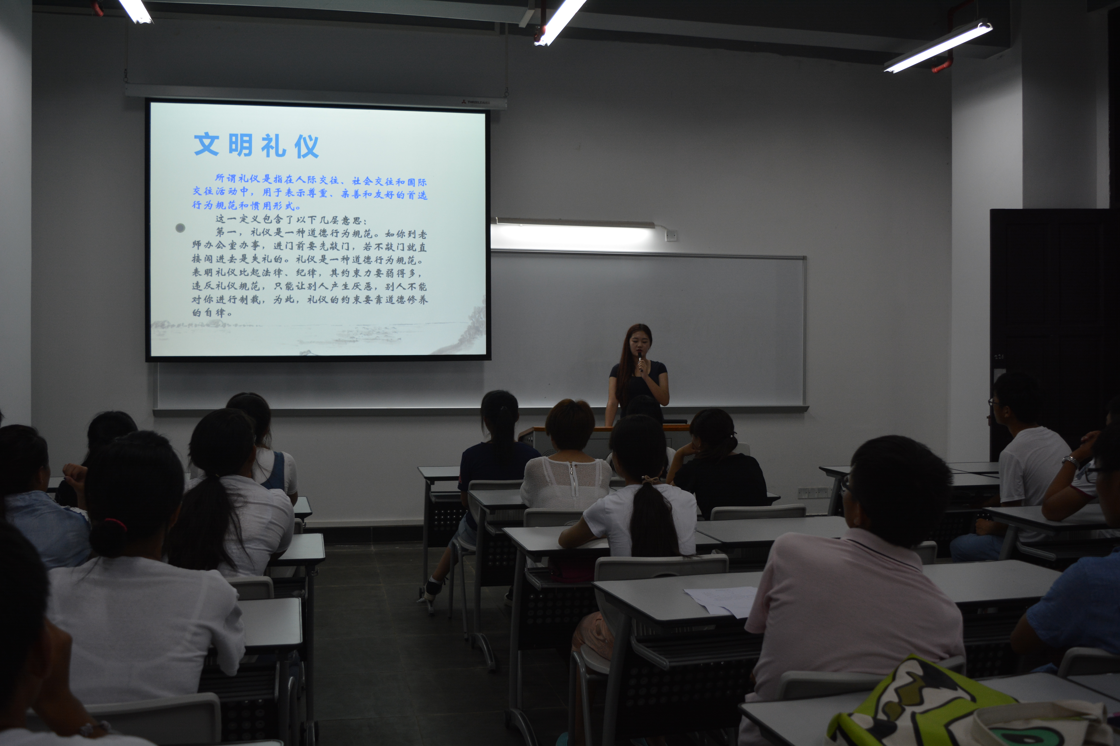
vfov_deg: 38.4
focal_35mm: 34
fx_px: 1073
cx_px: 560
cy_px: 373
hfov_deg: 55.1
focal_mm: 23
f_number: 4.5
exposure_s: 1/80
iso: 320
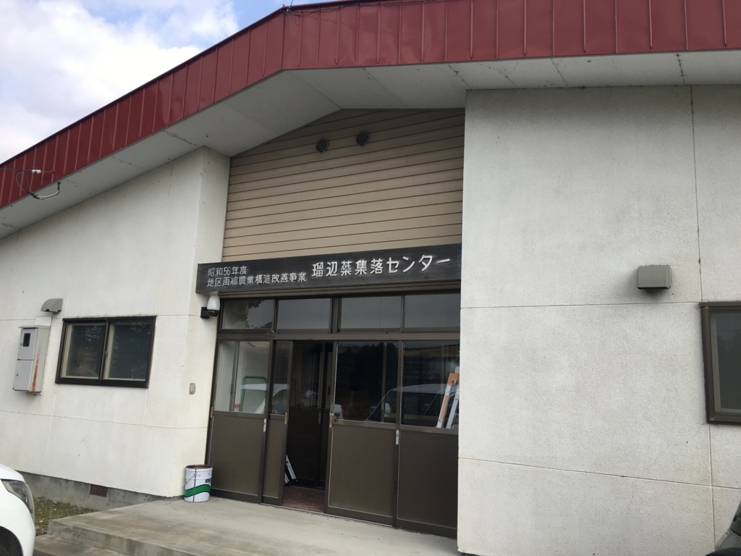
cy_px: 278
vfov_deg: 48.2
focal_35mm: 29
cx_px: 370
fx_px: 621
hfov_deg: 61.7
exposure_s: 1/596
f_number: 2.2
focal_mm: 4.15
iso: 25
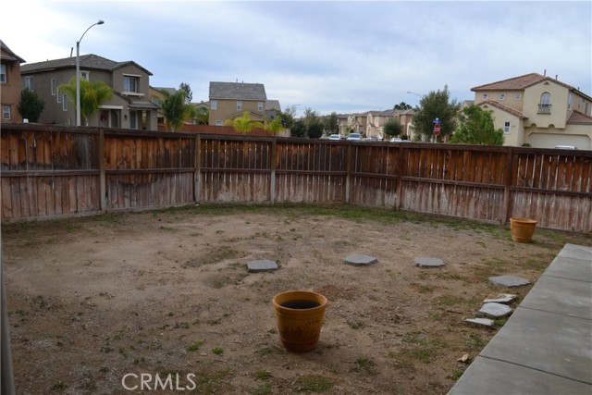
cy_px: 198
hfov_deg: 67.4
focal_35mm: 27
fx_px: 444
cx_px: 296
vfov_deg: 48.0
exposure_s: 1/160
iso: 100
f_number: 6.3
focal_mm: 18
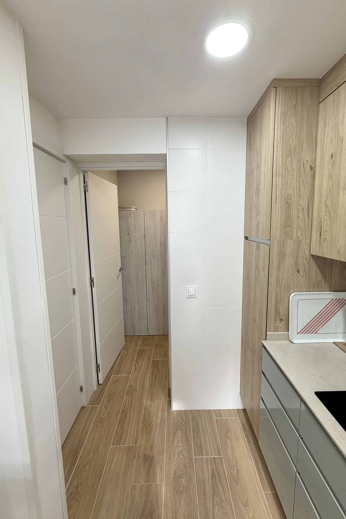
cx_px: 178
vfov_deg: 100.4
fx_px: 216
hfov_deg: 77.3
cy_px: 252
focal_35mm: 15
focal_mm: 2.22
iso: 100
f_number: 2.2
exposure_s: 1/100
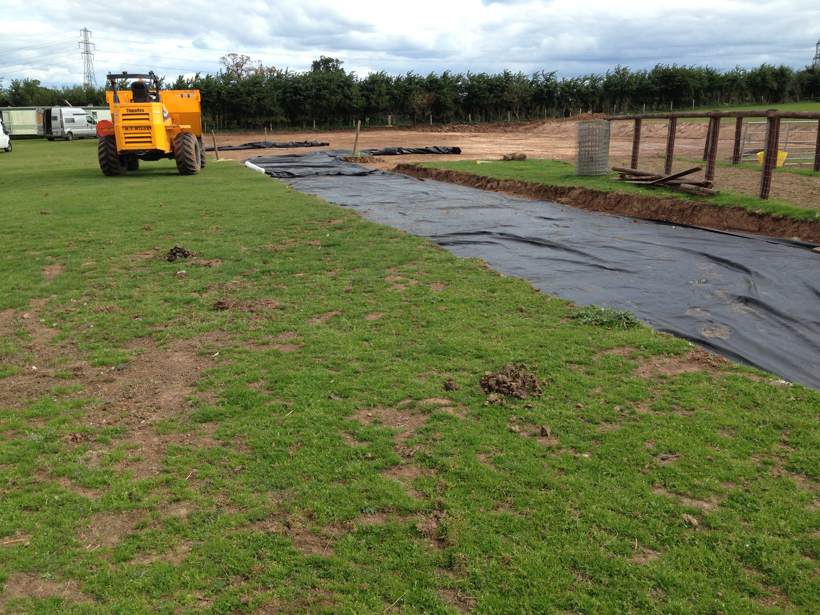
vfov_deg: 42.9
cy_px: 308
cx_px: 410
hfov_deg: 55.4
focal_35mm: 33
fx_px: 782
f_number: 2.4
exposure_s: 1/704
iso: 50
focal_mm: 4.13
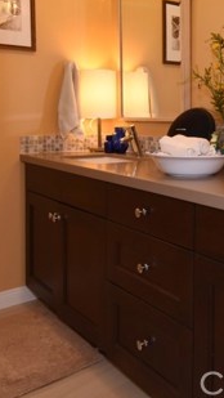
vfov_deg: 50.5
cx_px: 194
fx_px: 411
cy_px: 127
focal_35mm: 39
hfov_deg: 29.4
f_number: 16
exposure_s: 1/4
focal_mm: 12
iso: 400
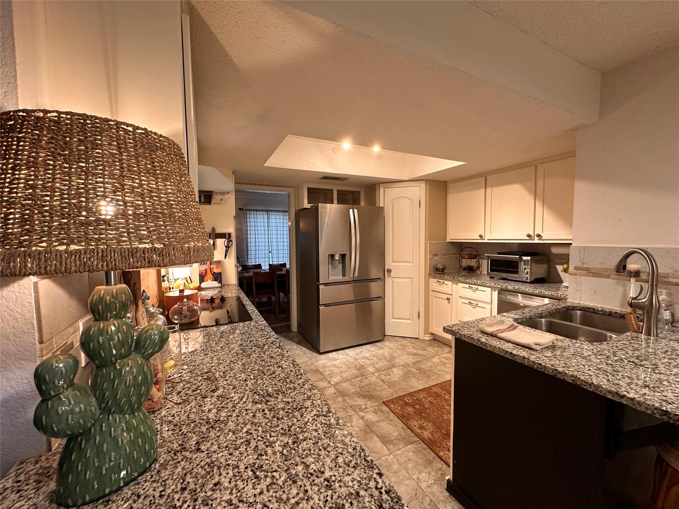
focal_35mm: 14
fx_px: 275
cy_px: 254
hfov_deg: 102.1
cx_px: 340
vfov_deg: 85.7
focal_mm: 2.22
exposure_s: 1/60
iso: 250
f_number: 2.2
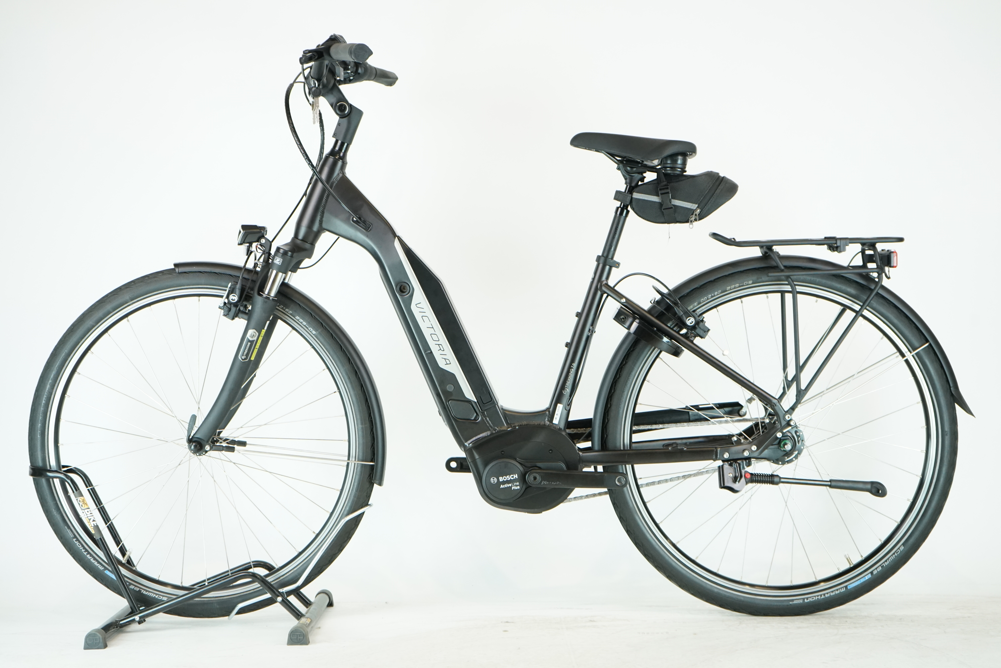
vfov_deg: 24.2
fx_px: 1557
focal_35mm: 56
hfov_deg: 35.6
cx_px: 500
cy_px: 334
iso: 2000
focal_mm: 56
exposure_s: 1/200
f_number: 5.6
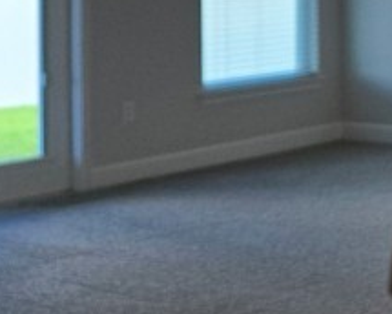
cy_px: -95
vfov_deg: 13.8
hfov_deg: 14.3
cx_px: 835
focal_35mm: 107
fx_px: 1241
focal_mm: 5.4
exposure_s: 1/359
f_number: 1.8
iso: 125
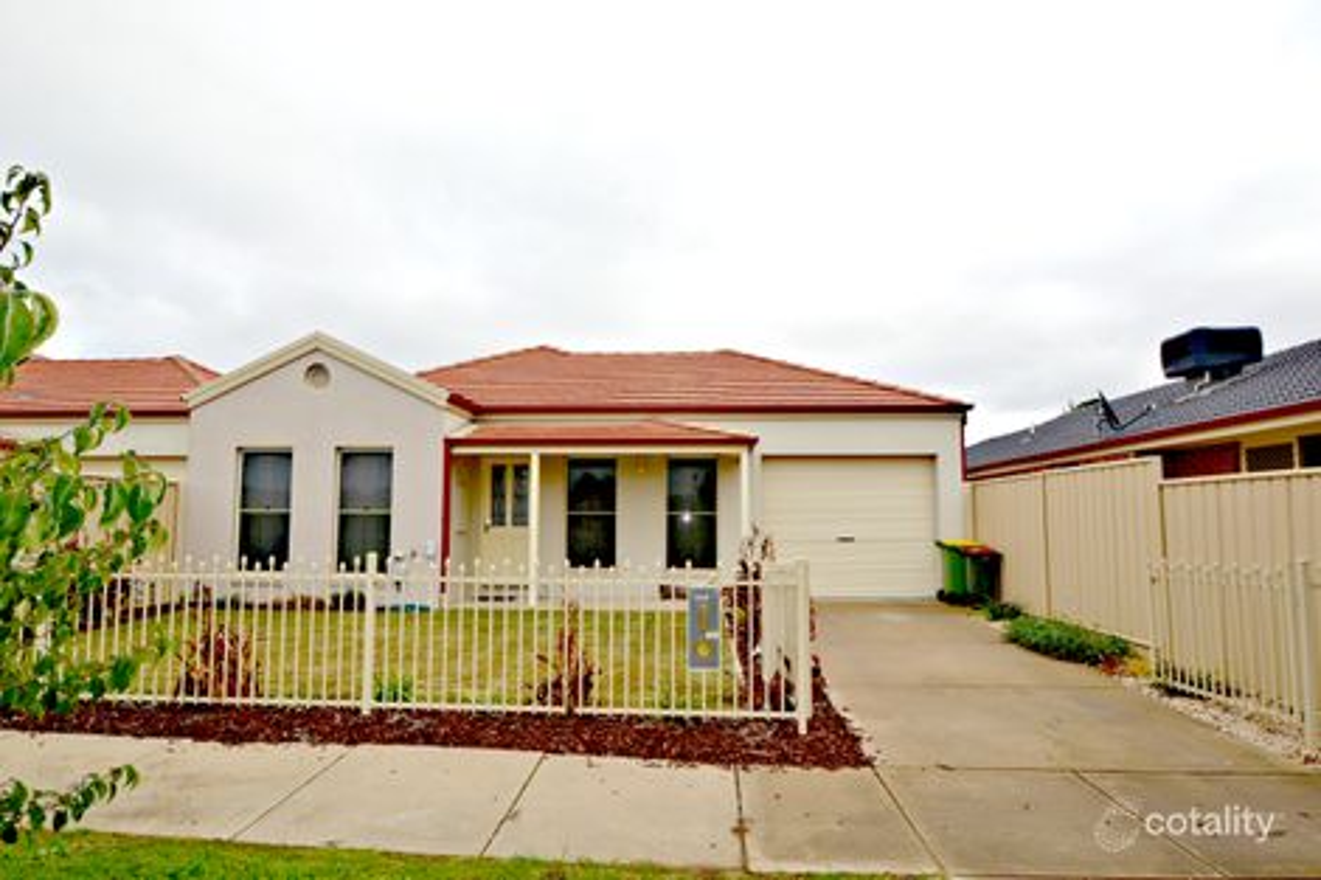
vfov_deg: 59.5
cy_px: 440
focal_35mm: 21
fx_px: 770
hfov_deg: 81.2
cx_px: 660
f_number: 8
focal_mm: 14
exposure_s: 1/125
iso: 100
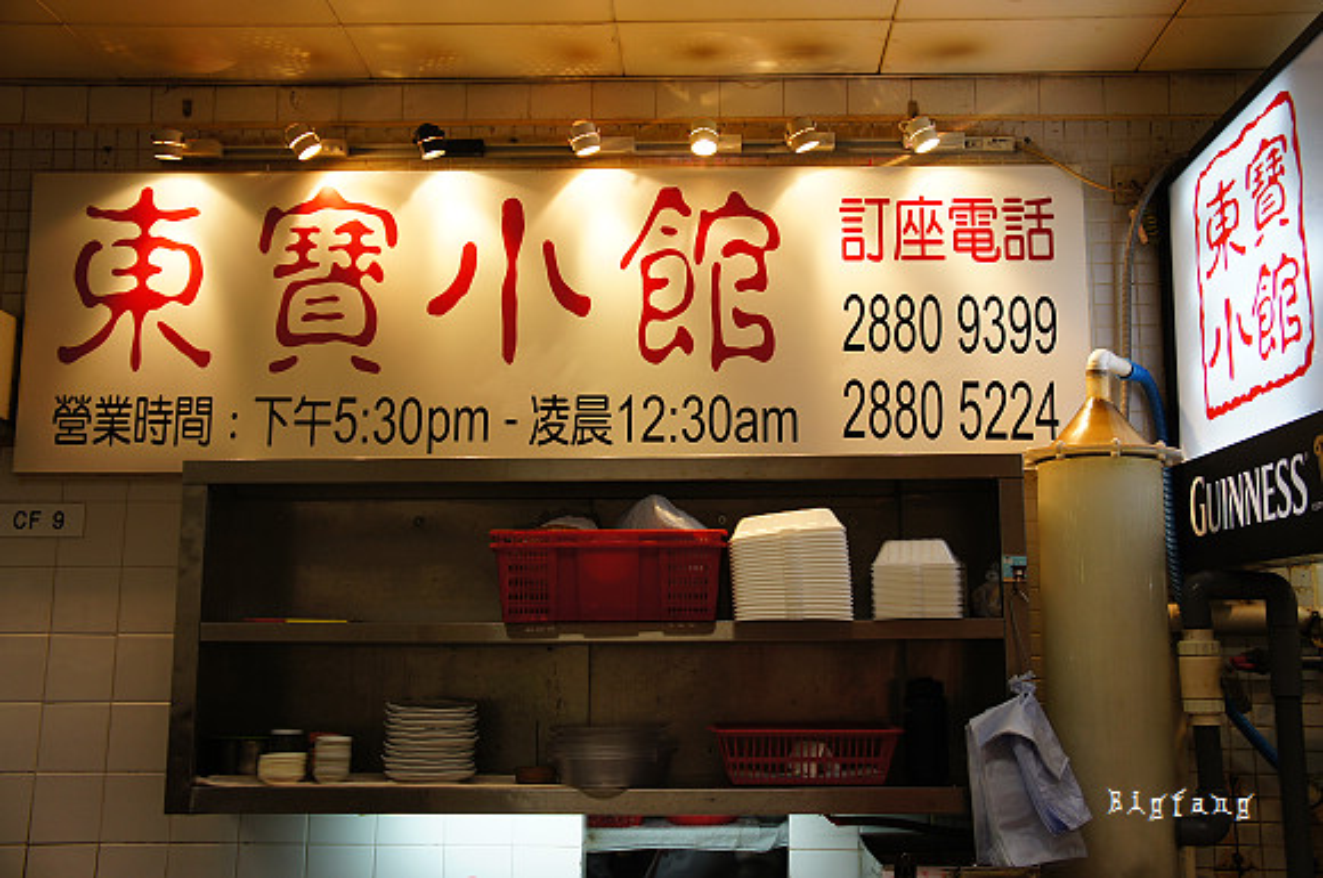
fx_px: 1321
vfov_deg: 36.8
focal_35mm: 36
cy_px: 439
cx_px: 662
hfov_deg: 53.2
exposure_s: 1/40
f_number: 4
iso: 200
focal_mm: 24
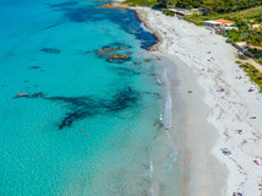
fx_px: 318
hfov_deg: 44.8
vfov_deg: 34.0
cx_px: 130
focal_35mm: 42
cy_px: 66
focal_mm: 12.3
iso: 100
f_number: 11
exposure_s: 1/200
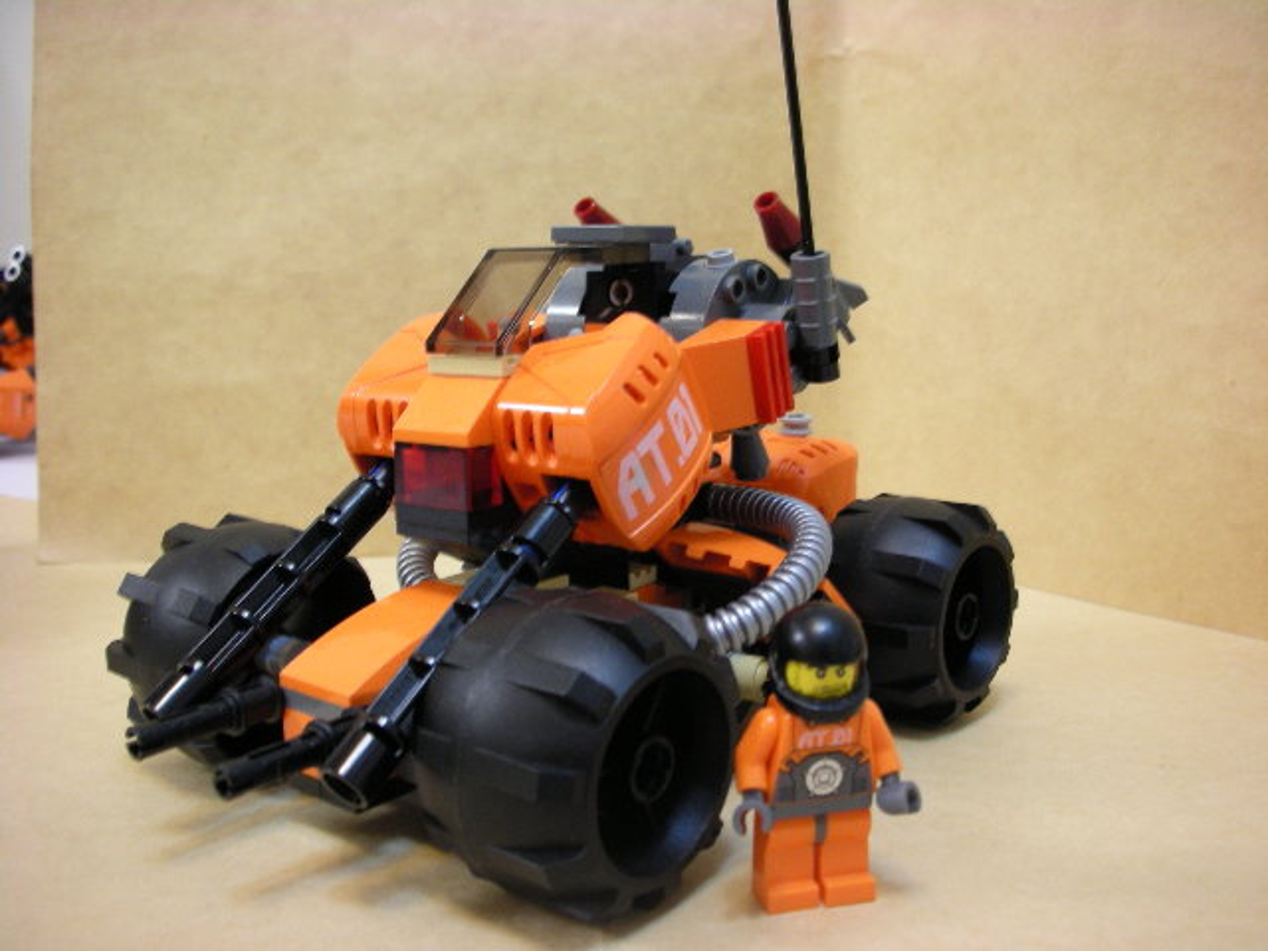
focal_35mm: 35
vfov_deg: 40.7
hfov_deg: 52.6
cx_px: 634
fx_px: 1282
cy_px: 476
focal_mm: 5.8
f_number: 3
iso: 168
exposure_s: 1/4
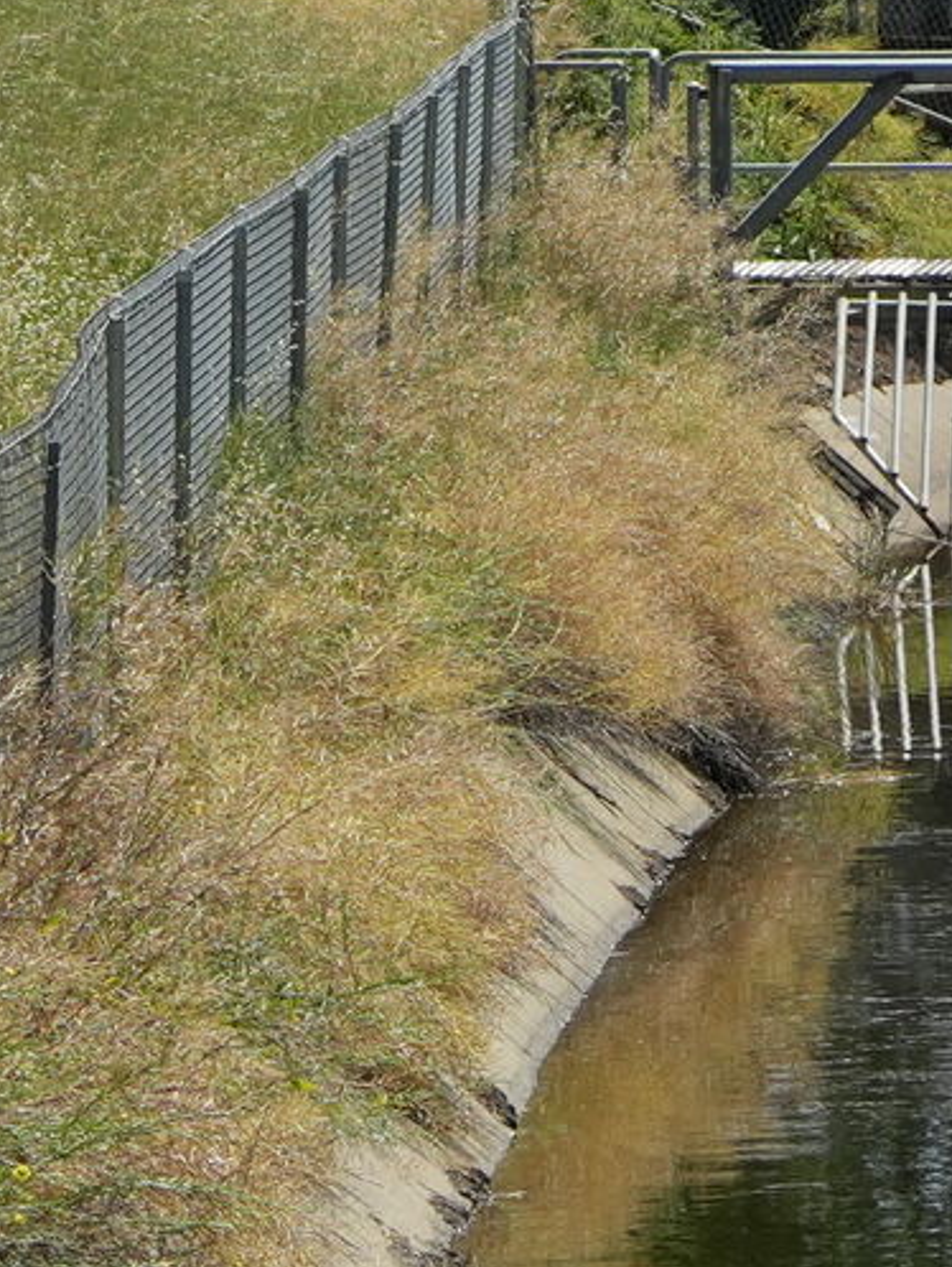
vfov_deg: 4.7
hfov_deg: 3.6
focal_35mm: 417
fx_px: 15278
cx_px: 1158
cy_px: 310
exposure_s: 1/2500
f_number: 4.5
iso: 320
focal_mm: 50
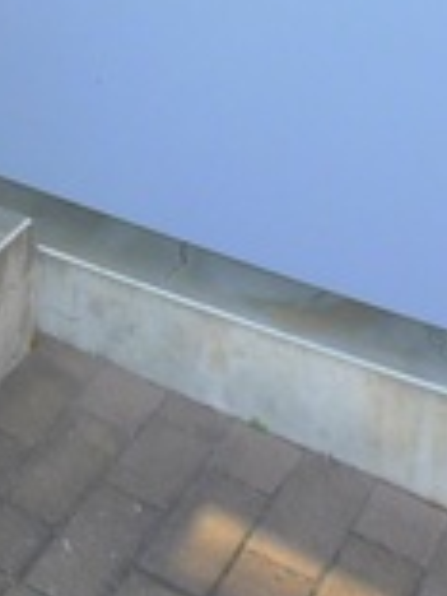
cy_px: -382
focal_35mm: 108
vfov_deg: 16.1
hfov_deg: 13.5
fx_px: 1859
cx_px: -10
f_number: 2.8
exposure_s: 1/250
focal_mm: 5.1
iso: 100
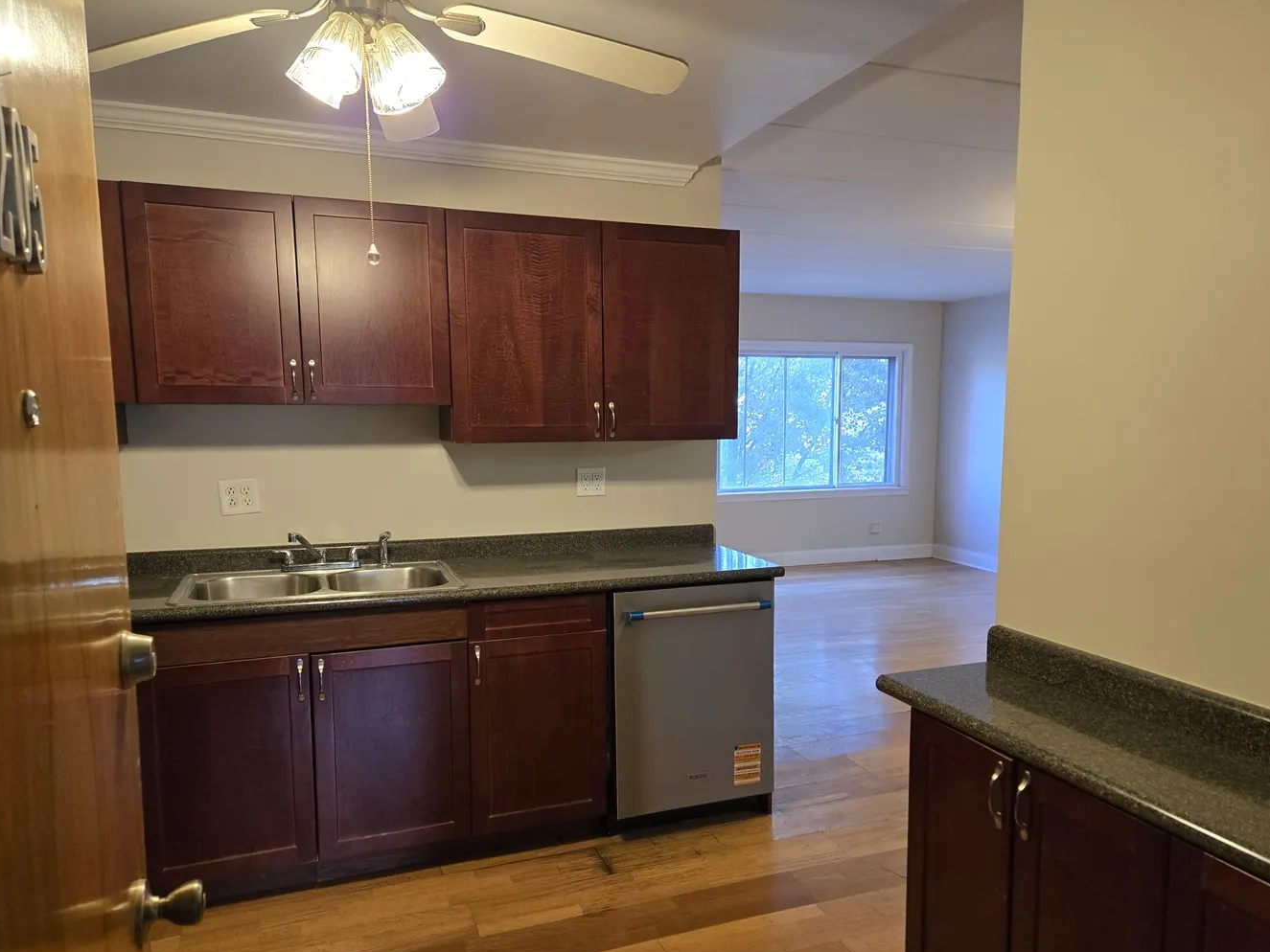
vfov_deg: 54.9
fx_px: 917
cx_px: 663
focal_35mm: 25
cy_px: 501
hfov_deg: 69.4
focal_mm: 5.4
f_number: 1.8
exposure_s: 1/120
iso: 320
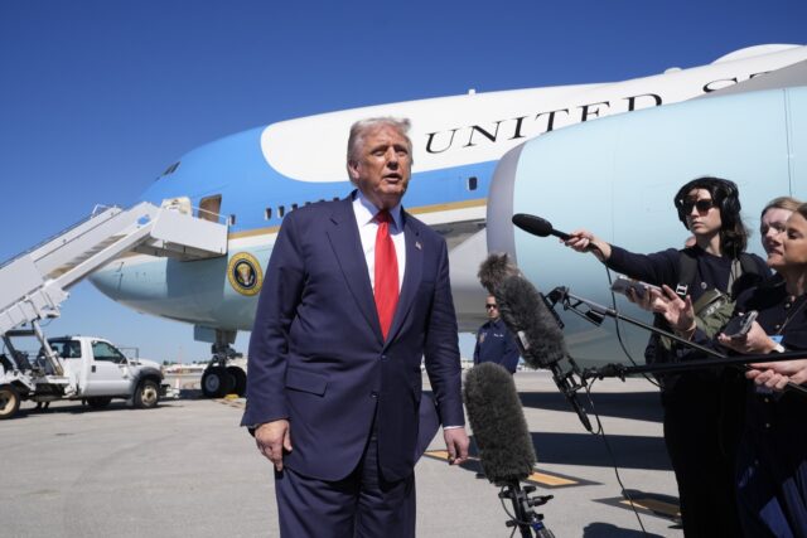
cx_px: 404
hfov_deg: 61.9
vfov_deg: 43.6
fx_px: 673
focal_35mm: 30
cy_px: 269
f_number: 8
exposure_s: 1/1600
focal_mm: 30
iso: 400
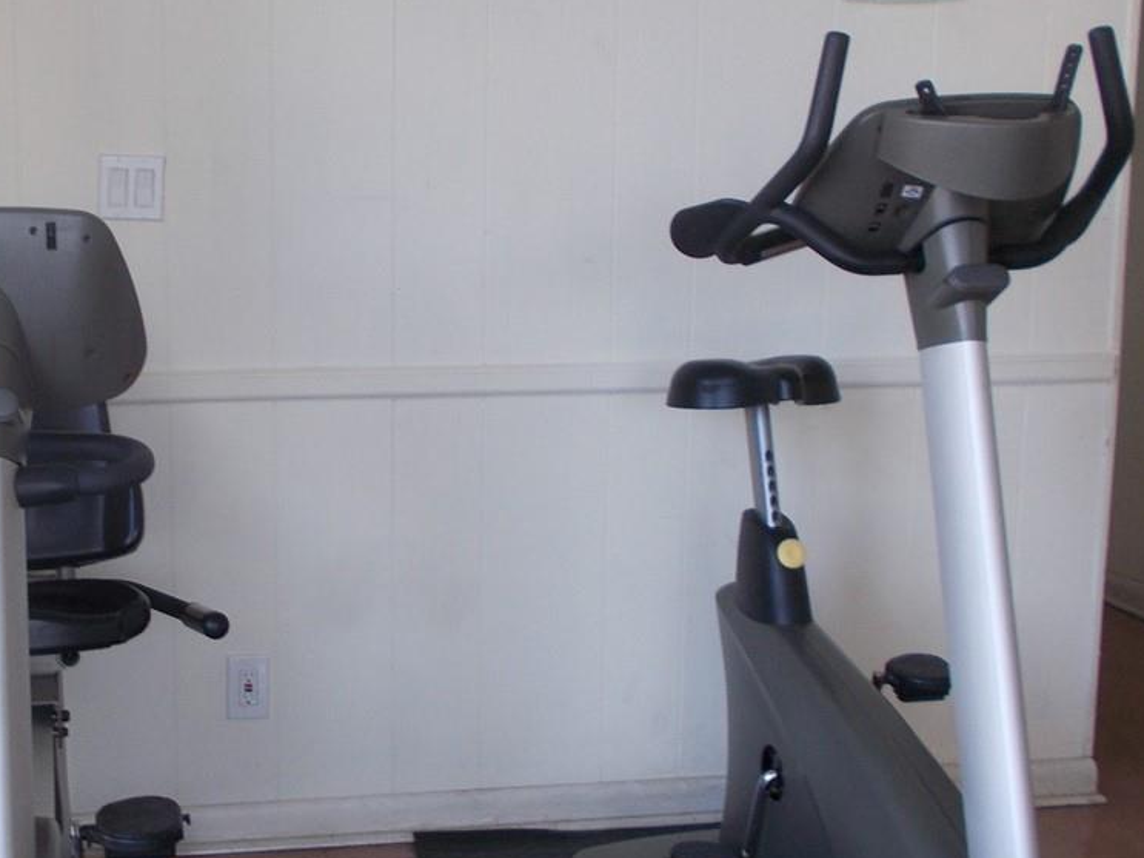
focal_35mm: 56
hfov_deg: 33.6
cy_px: 424
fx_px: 1850
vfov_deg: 26.1
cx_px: 277
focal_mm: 4.6
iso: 80
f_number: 3.2
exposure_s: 1/40
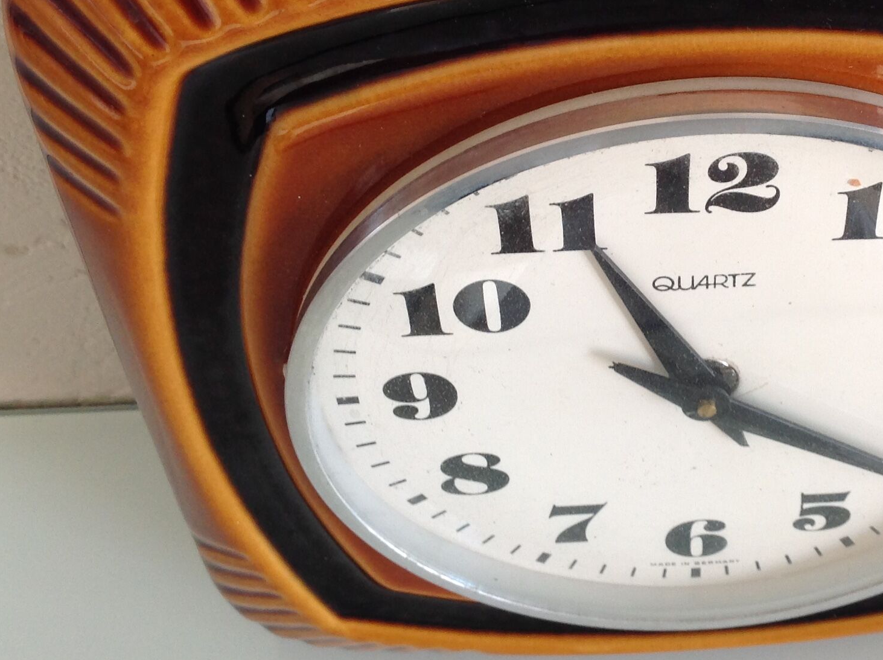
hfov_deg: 30.6
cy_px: 236
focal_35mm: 62
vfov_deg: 23.5
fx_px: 1579
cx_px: 674
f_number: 2.4
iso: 50
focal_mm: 4.28
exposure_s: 1/20
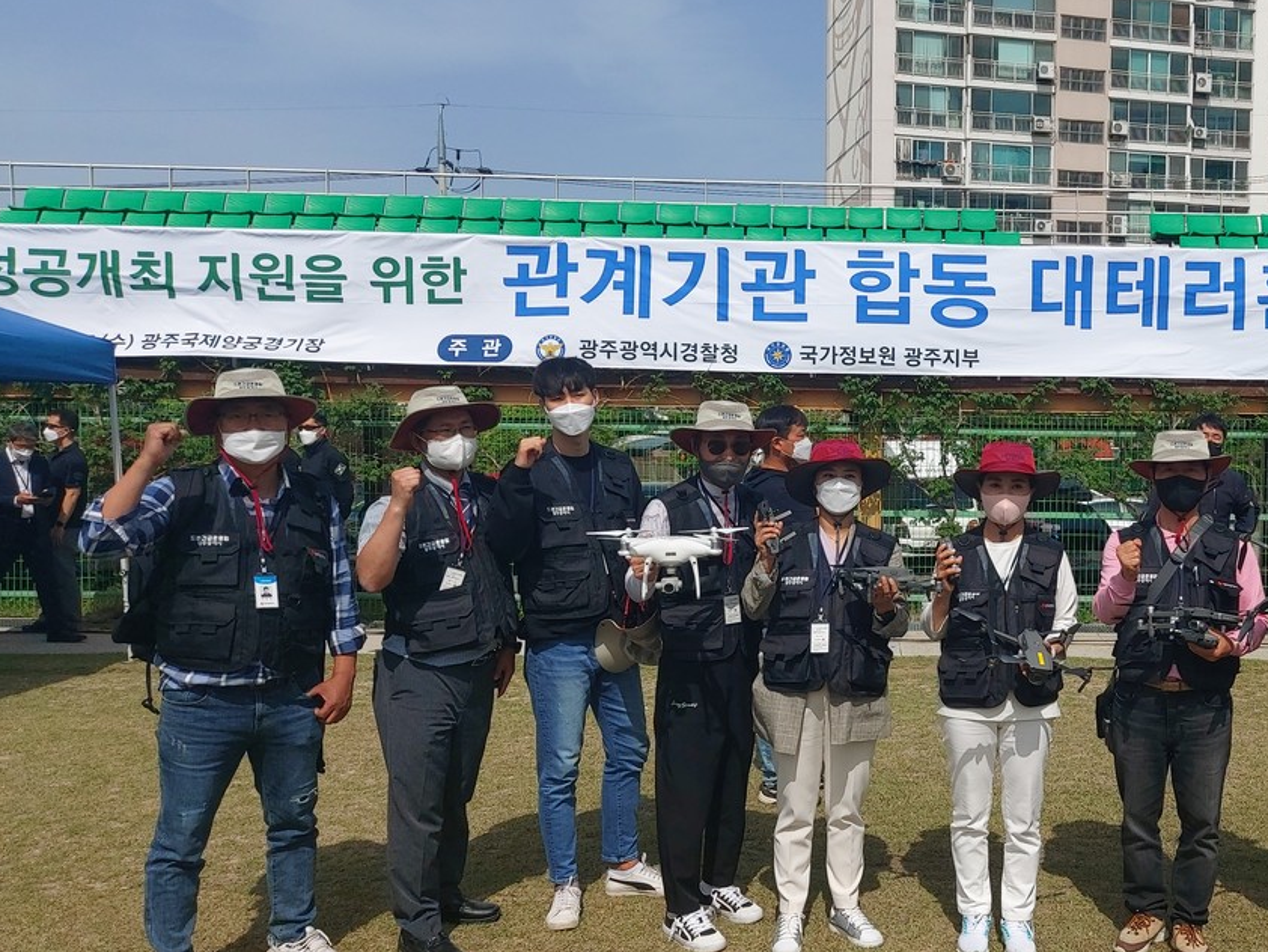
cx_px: 940
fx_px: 1392
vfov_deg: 37.7
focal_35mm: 38
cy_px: 497
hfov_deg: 47.3
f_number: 2
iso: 50
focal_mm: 4.58
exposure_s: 1/3093
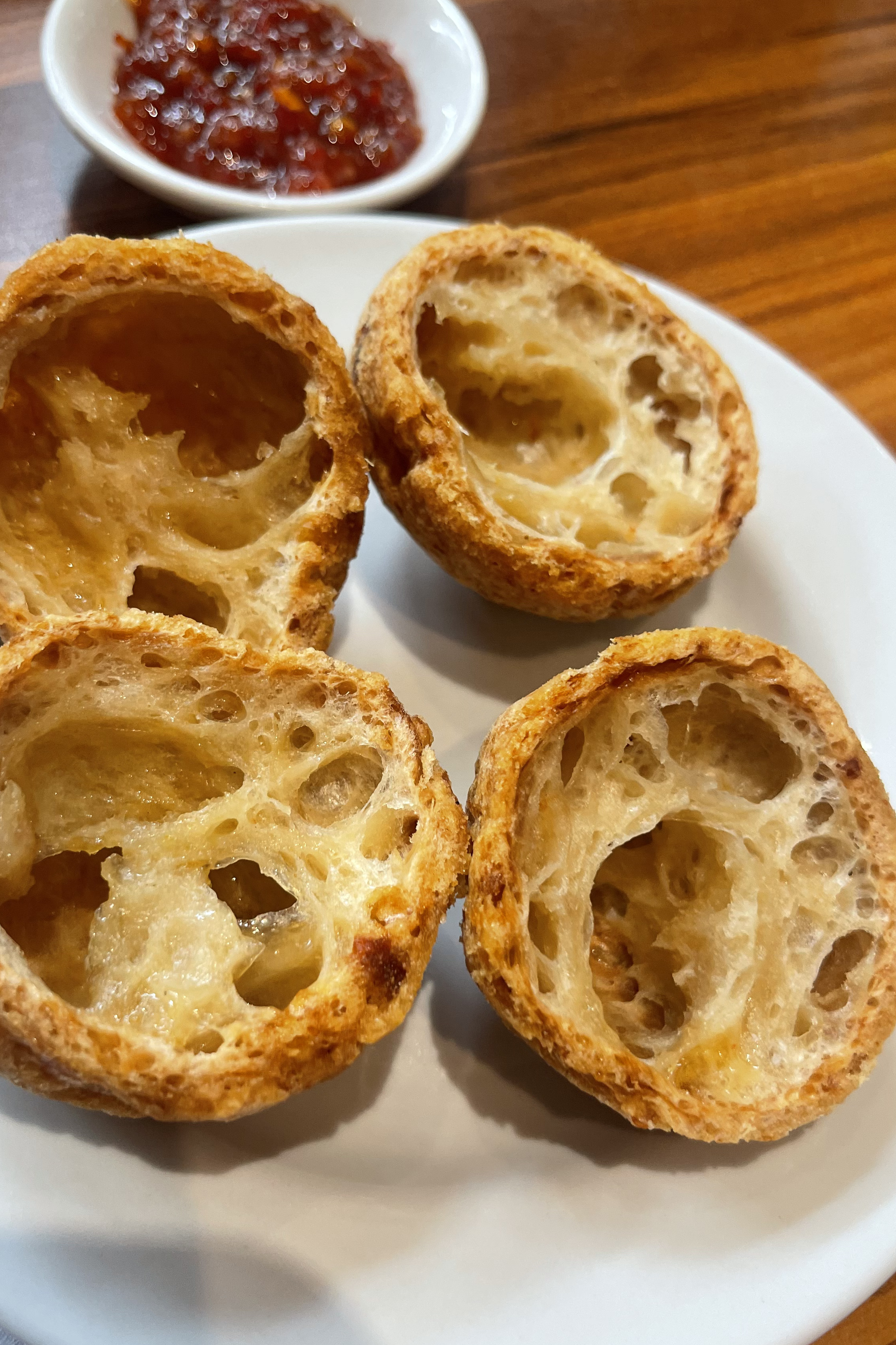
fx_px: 1157
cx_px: 402
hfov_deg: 42.3
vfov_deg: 60.2
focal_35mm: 31
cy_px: 738
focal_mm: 5.1
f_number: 1.6
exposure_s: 1/100
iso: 125
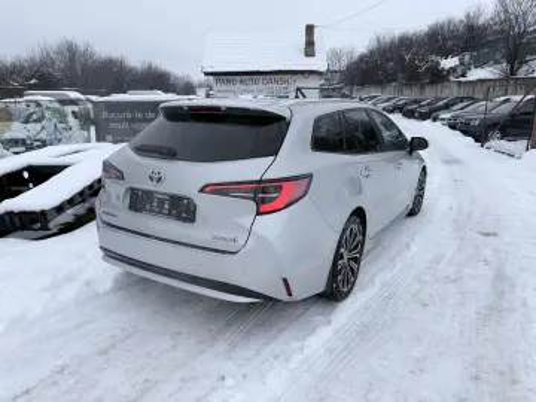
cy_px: 201
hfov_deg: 71.6
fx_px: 372
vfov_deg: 56.8
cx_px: 268
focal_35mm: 24
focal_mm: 6.76
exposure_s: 1/1618
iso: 80
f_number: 1.78
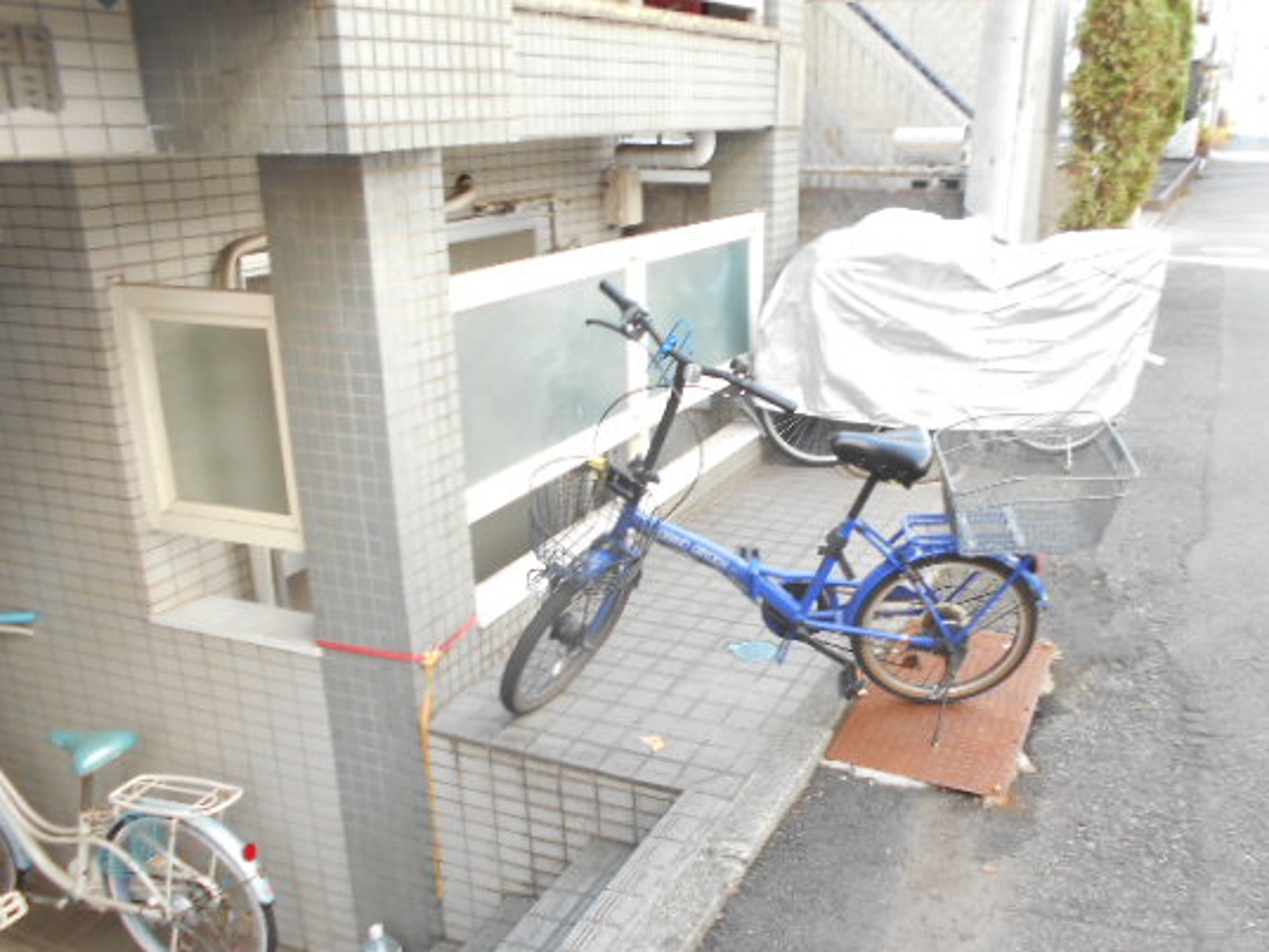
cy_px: 541
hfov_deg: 57.9
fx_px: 1137
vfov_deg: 45.3
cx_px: 751
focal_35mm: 31
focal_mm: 4.6
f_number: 3.2
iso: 80
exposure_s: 1/40
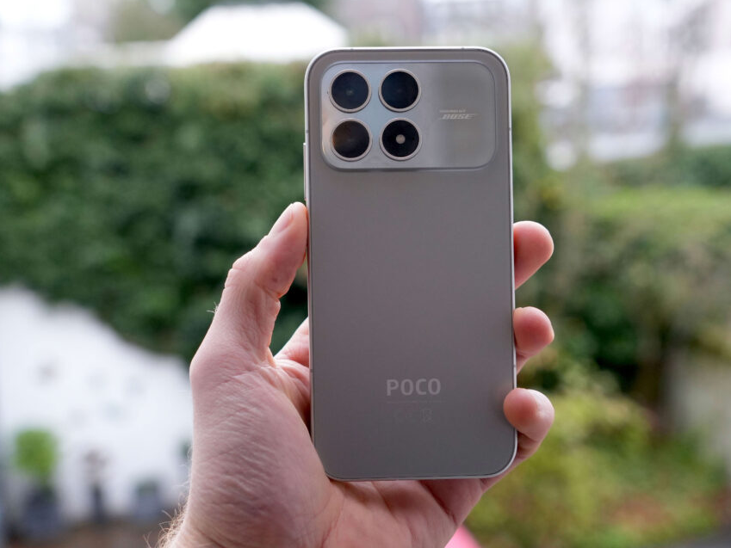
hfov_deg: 34.3
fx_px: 1183
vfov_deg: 26.1
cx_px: 382
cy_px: 276
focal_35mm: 56
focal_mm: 34
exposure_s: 1/160
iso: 1600
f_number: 4
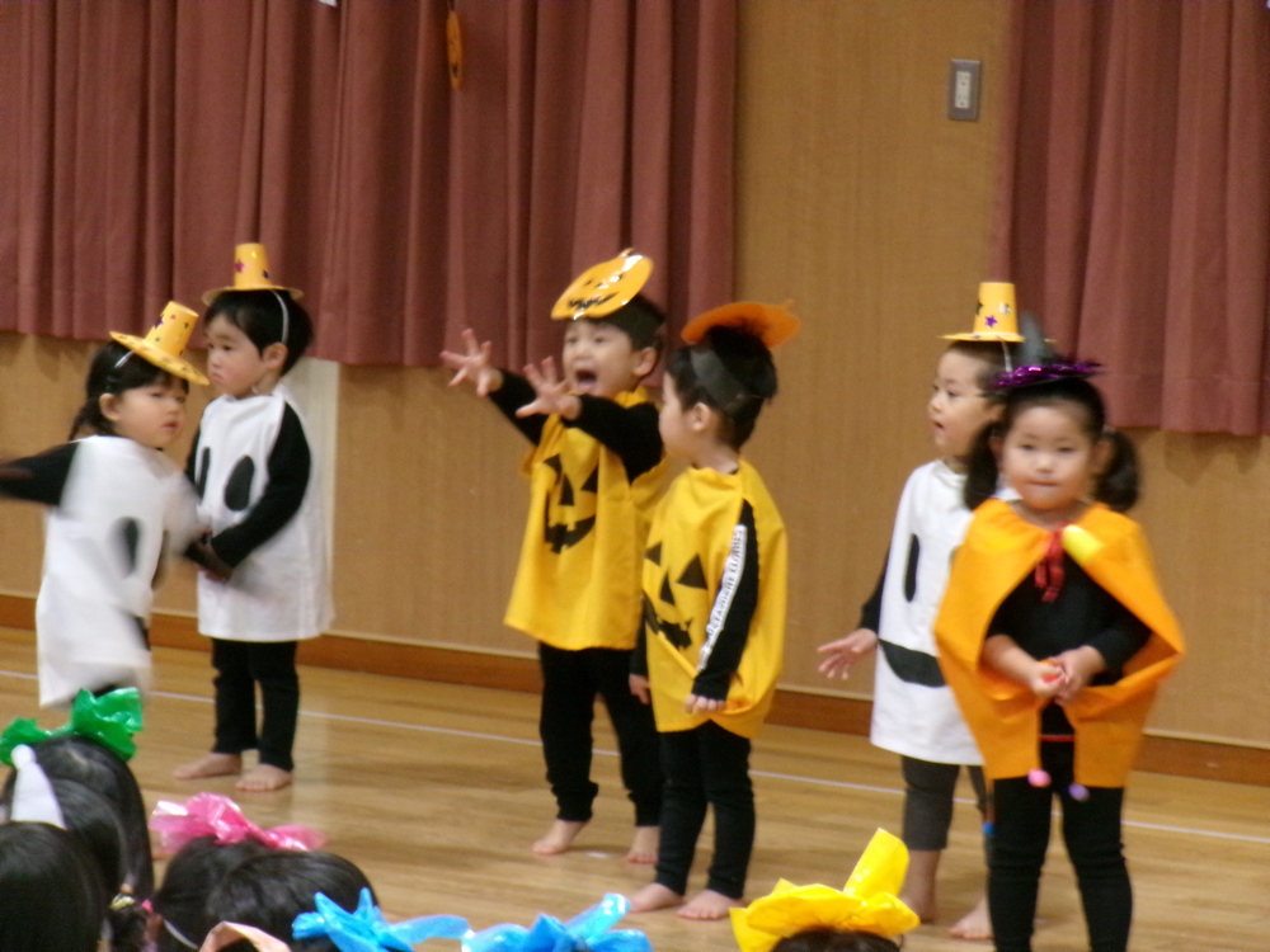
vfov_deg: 10.4
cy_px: 476
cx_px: 635
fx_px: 5210
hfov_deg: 13.9
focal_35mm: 142
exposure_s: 1/20
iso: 800
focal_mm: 25.5
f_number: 6.3
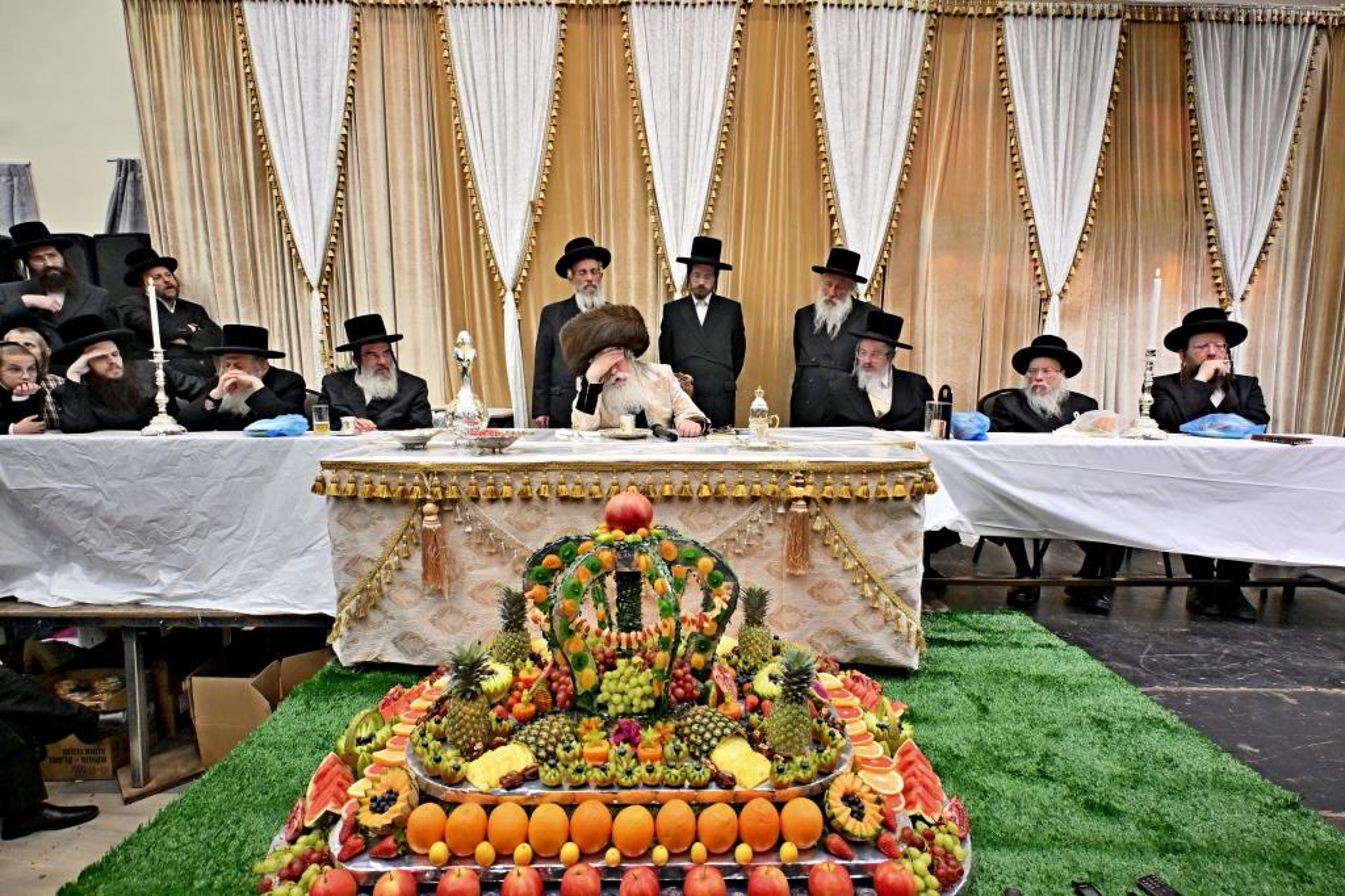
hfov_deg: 90.0
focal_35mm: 18
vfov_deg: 67.3
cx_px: 672
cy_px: 448
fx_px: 672
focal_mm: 12
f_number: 3.5
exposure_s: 1/200
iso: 500
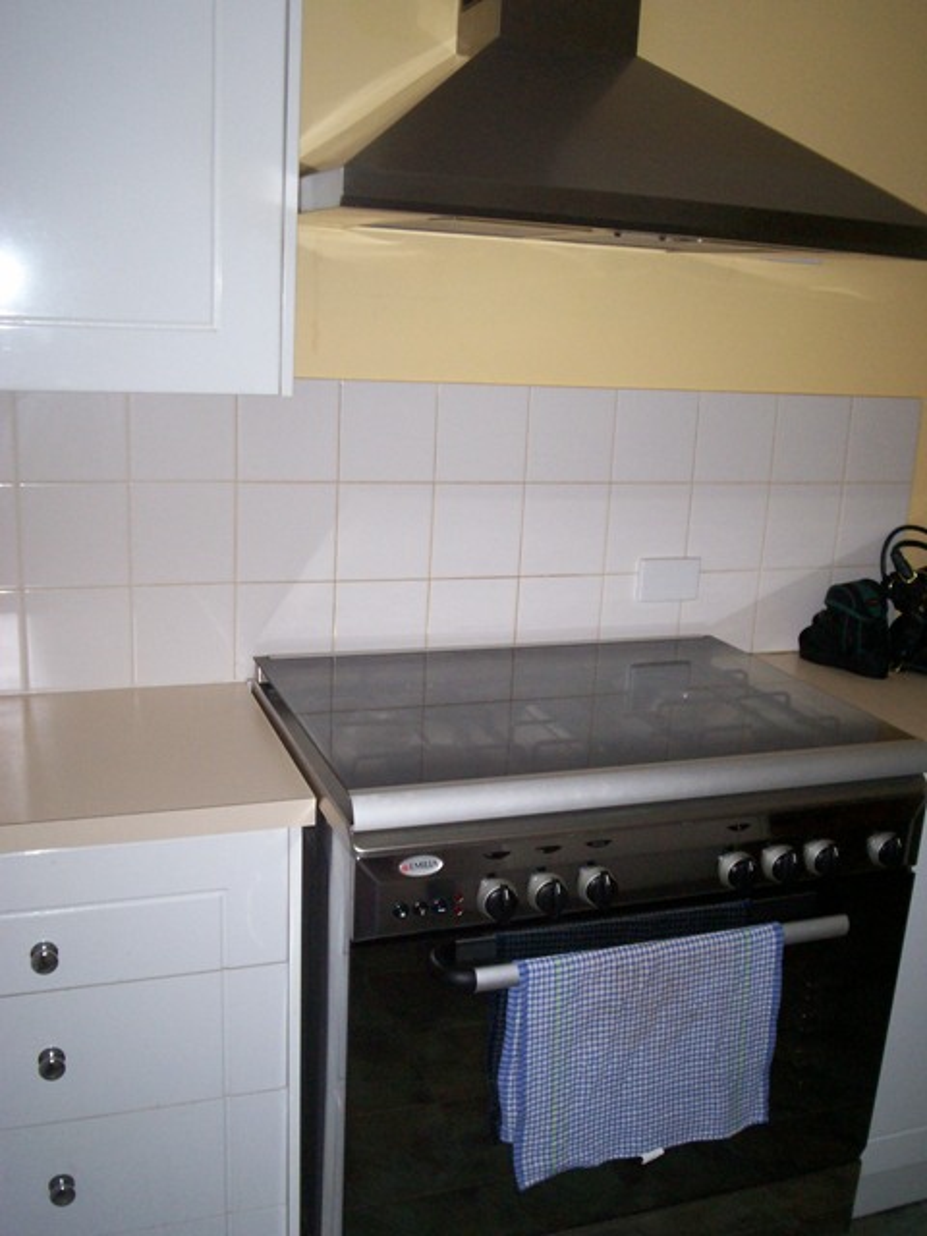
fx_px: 1285
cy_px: 618
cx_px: 464
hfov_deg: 39.7
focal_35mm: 36
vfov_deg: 51.4
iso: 140
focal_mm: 5.9
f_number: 4.5
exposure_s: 1/64
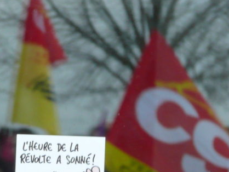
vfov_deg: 3.6
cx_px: 134
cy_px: 107
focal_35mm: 416
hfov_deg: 4.8
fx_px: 2754
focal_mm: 27.9
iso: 200
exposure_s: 1/25
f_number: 4.8
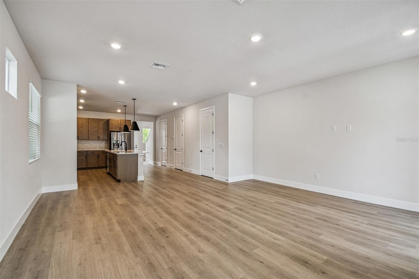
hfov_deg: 100.4
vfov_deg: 77.3
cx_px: 210
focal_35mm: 15
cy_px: 140
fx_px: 175
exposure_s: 1/30
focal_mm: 10
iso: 100
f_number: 7.1
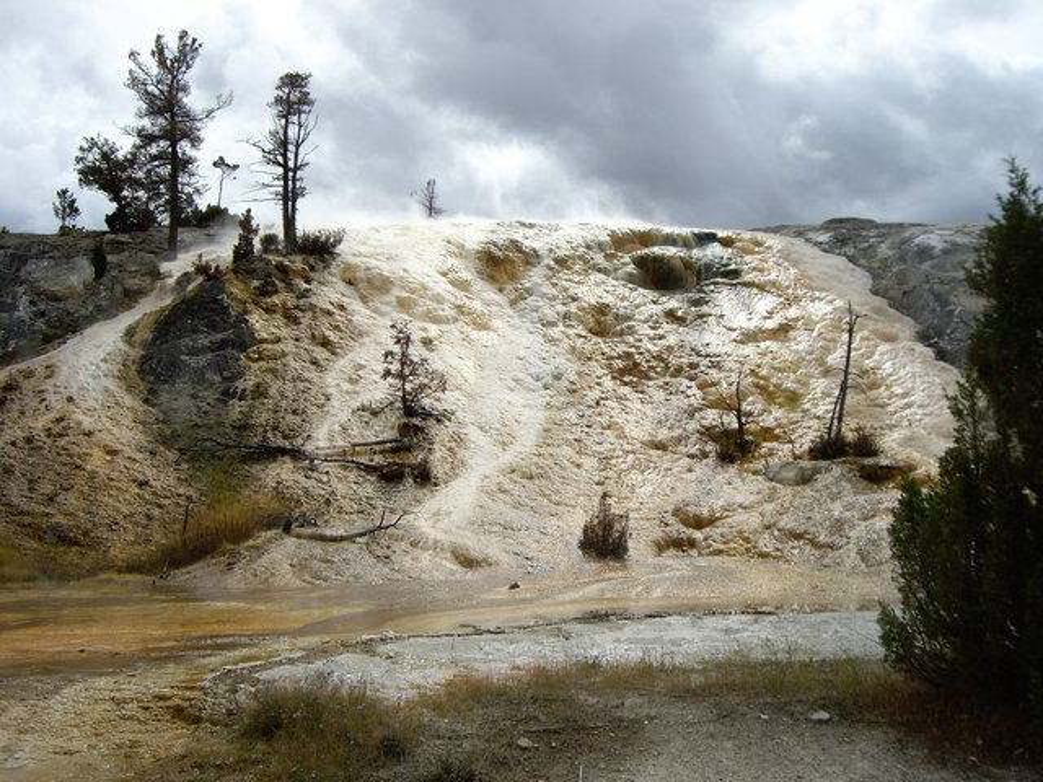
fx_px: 1145
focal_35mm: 38
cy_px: 391
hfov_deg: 49.0
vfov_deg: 37.7
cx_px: 522
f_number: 4.3
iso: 50
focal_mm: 6.2
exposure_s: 1/640
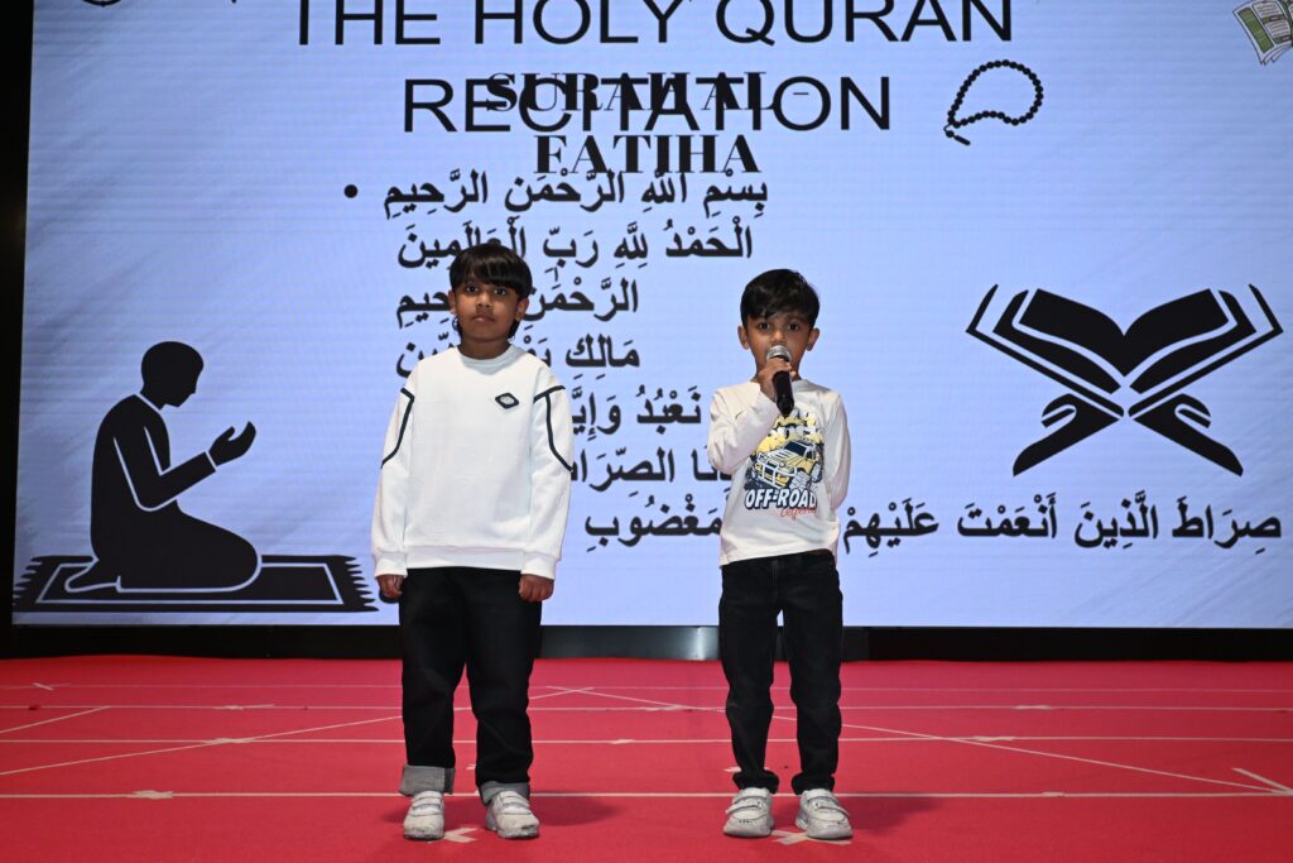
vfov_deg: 30.9
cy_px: 432
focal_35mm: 44
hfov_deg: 45.0
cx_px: 646
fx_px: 1562
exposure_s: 1/200
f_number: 4.8
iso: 1250
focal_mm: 29
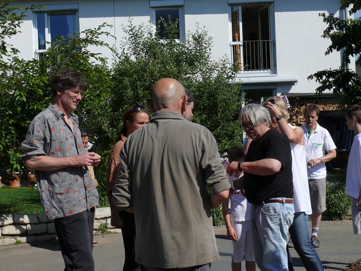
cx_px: 180
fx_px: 584
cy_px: 136
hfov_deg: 34.3
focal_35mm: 56
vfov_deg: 26.1
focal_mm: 10.3
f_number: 7.1
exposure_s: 1/500
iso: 100
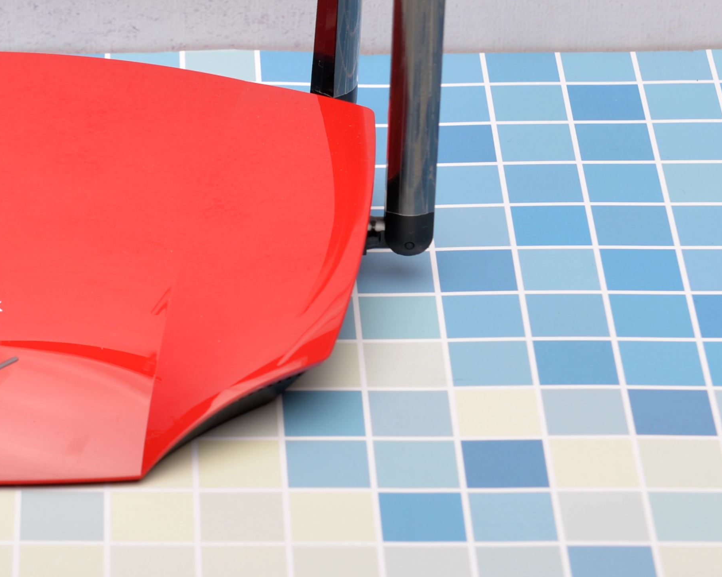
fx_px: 3290
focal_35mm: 154
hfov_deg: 12.3
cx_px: -34
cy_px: -32
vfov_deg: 9.9
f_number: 8
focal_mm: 58
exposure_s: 1/160
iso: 100
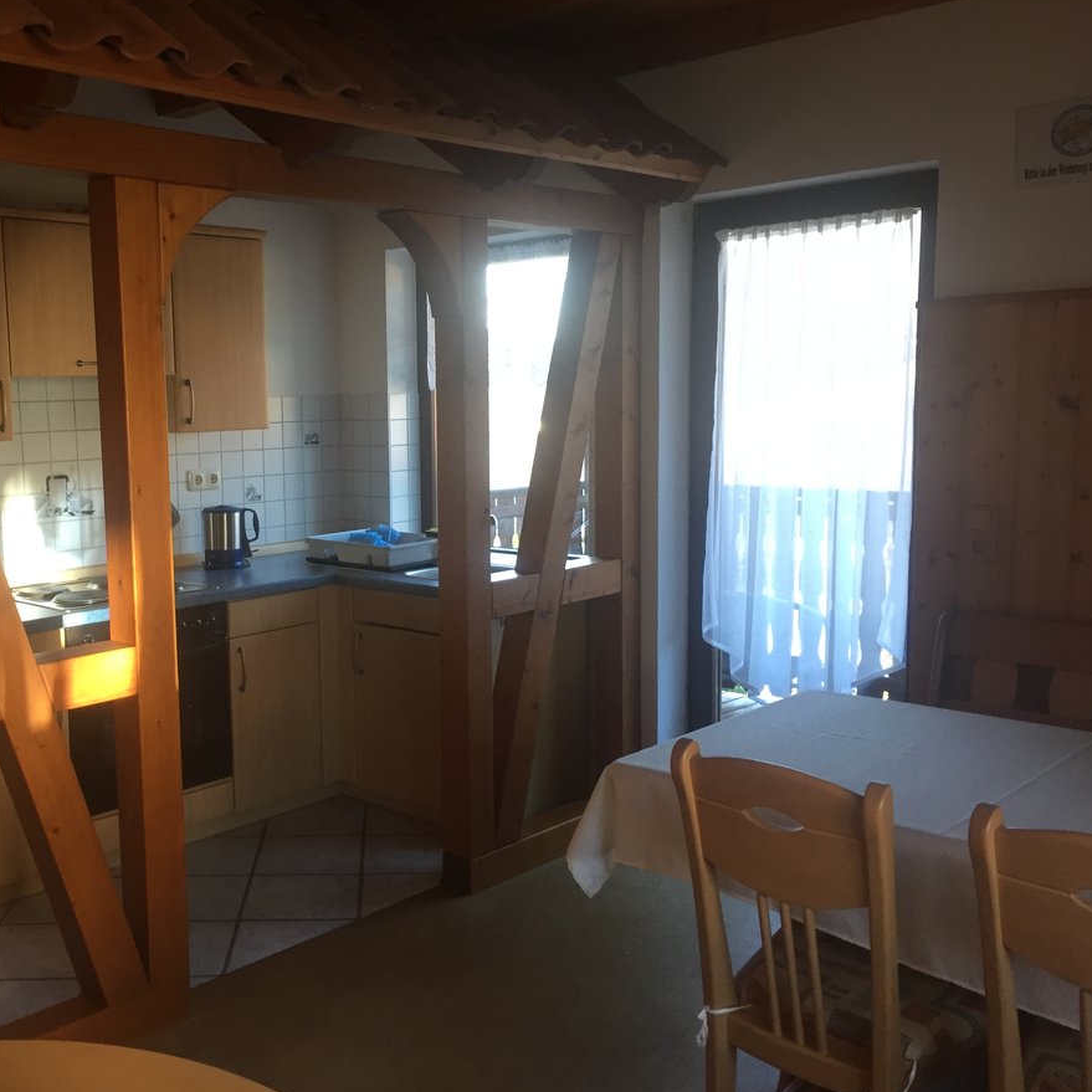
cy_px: 543
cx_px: 364
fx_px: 1249
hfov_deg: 46.5
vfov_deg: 47.2
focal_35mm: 35
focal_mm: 4.15
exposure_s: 1/33
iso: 50
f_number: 2.2
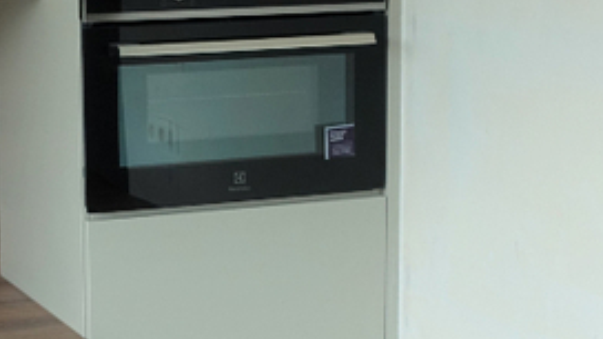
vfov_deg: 14.6
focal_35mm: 83
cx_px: 10
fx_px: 1327
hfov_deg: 24.5
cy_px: 137
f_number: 3.5
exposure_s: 1/80
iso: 125
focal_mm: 8.8
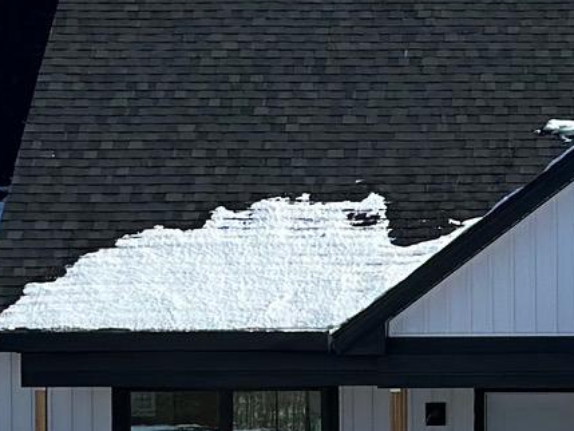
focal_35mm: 229
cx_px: 666
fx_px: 3798
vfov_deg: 6.5
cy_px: 373
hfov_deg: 8.6
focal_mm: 6.86
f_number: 1.78
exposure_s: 1/8197
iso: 100
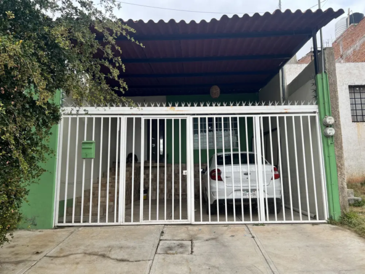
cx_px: 182
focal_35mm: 26
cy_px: 137
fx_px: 274
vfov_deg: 53.1
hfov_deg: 67.3
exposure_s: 1/753
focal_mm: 5.7
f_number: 1.5
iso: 50
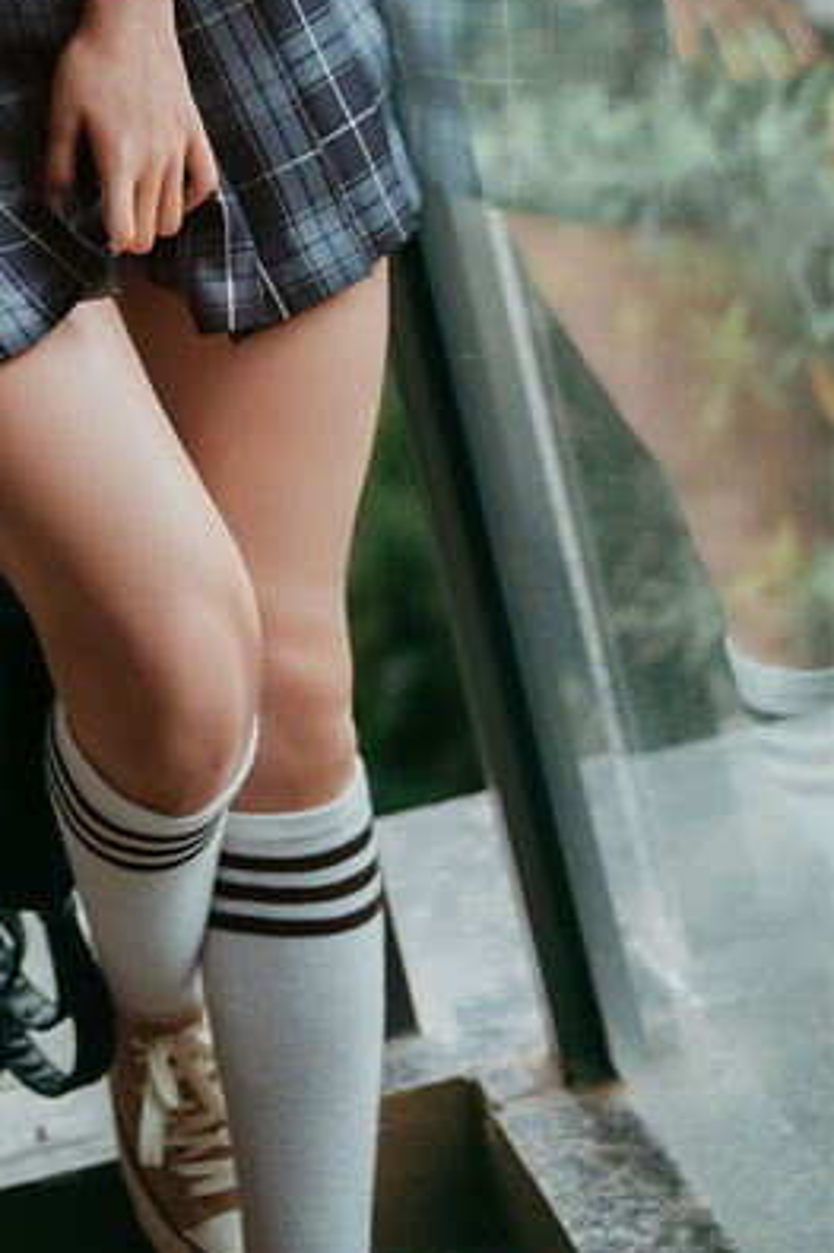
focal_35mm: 114
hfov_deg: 11.8
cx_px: -114
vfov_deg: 17.3
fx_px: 3965
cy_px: -143
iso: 100
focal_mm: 50
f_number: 1.4
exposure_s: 1/250
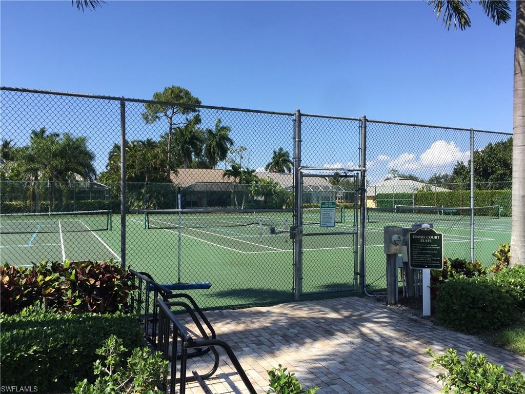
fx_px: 440
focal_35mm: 29
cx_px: 262
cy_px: 197
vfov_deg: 48.2
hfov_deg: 61.7
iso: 32
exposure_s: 1/1319
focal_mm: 4.15
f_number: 2.2
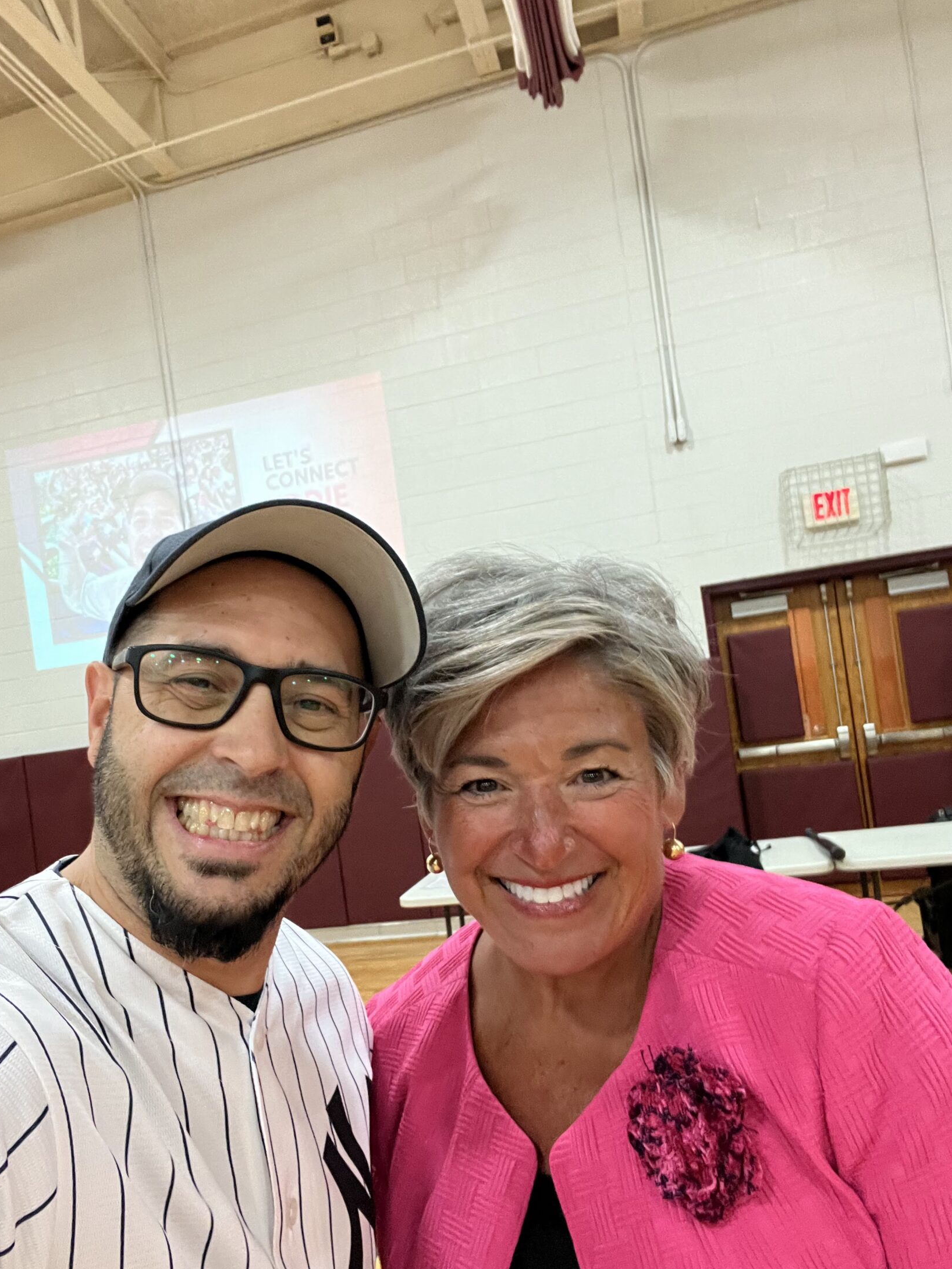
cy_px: 712
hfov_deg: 51.2
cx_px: 403
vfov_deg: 65.1
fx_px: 990
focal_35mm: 27
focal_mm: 2.71
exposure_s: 1/30
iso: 320
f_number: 2.2
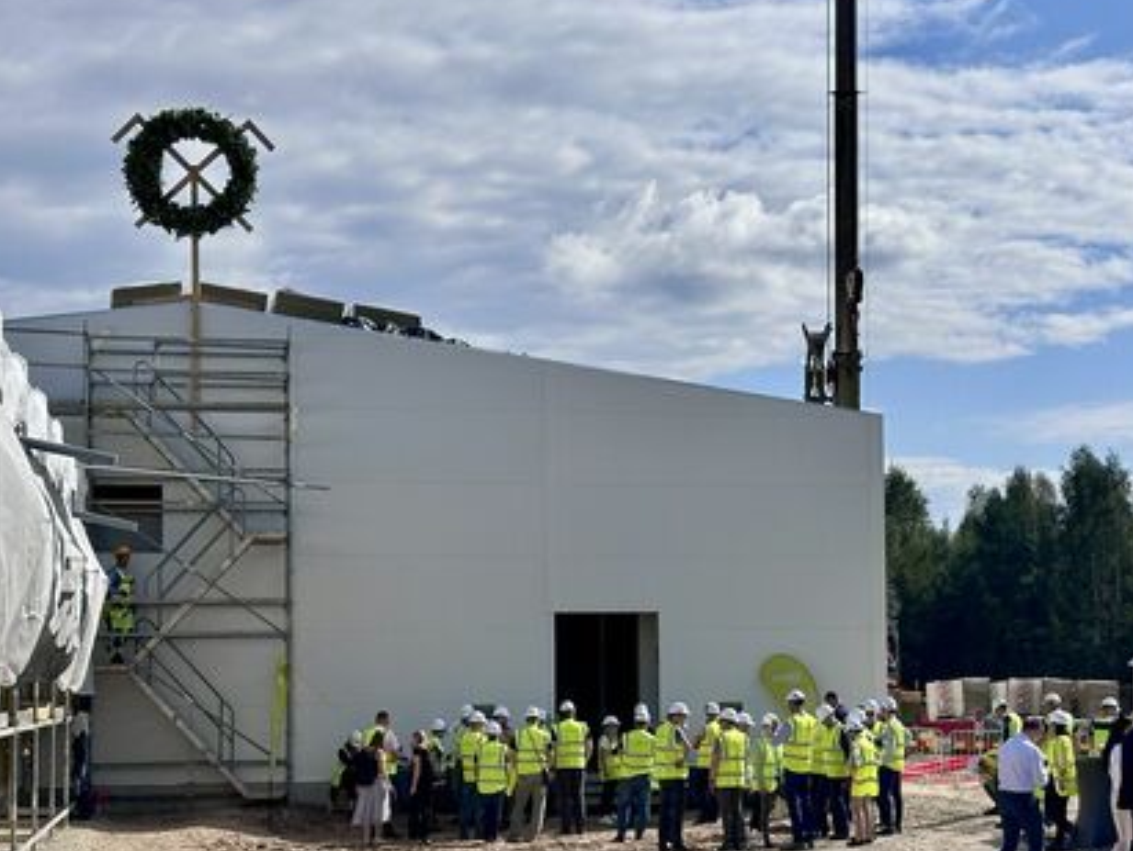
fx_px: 2293
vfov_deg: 21.0
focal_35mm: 70
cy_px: 534
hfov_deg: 27.6
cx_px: 717
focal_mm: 6.86
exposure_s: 1/8929
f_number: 1.78
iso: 64
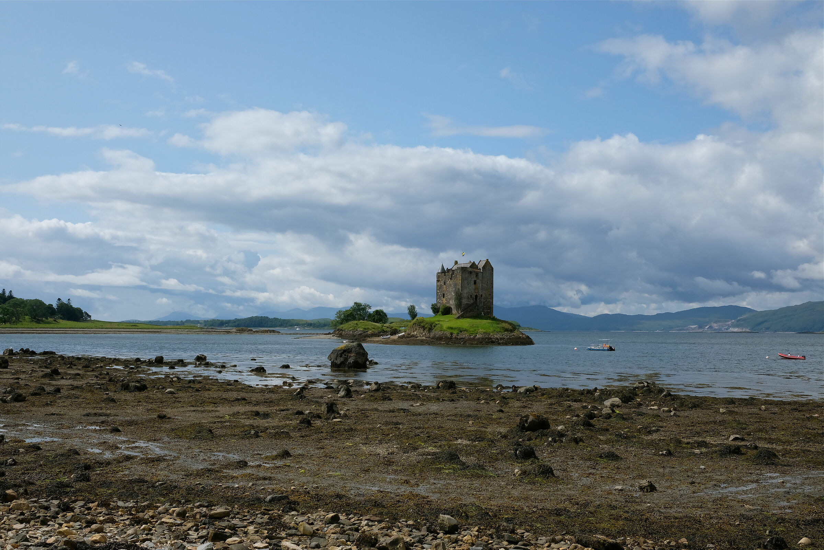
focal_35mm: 35
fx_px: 801
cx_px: 412
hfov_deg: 54.4
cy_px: 275
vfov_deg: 37.9
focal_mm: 23
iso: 640
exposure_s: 1/1000
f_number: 11
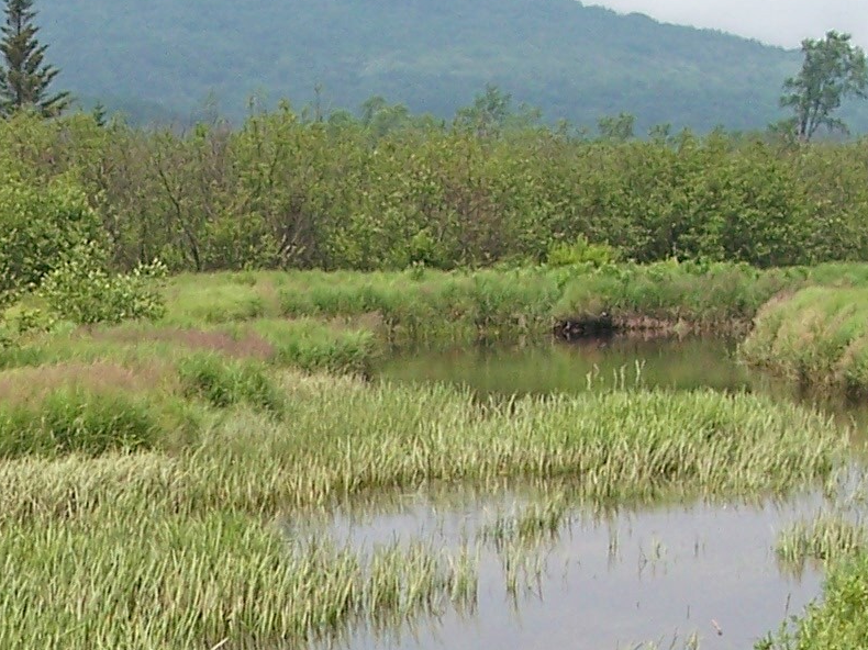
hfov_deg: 13.6
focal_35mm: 141
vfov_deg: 10.4
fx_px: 3535
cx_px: -175
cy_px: 738
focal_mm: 8
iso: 100
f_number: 4
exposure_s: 1/1000
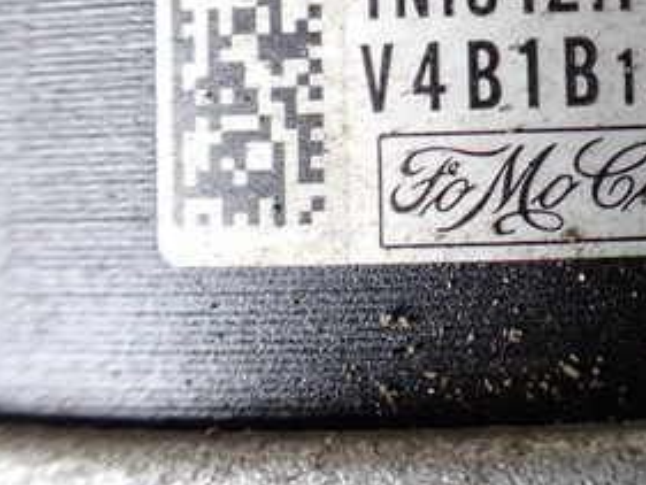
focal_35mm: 64
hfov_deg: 28.2
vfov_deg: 22.2
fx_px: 1195
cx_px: 664
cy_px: 14
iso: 500
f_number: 2.3
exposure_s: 1/125
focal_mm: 5.4
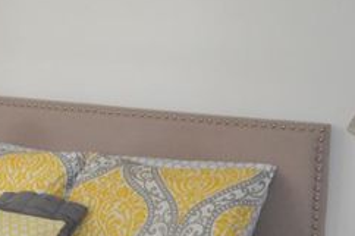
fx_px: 1035
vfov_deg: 13.0
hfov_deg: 19.0
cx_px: 4
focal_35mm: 105
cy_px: 193
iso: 1000
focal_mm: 24
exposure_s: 1/60
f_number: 3.8
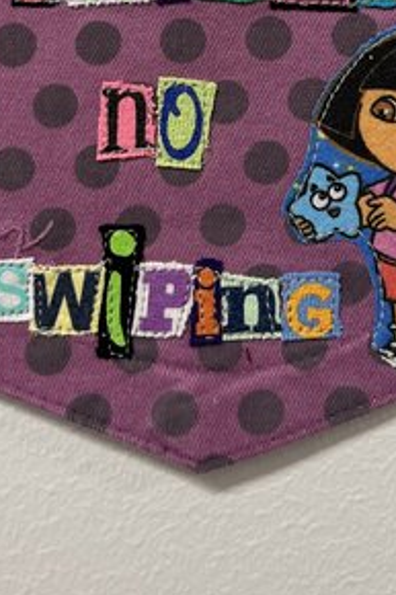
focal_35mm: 56
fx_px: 925
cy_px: 105
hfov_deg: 24.2
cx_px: 207
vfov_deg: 34.4
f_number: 1.5
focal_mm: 5.7
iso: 125
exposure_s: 1/60
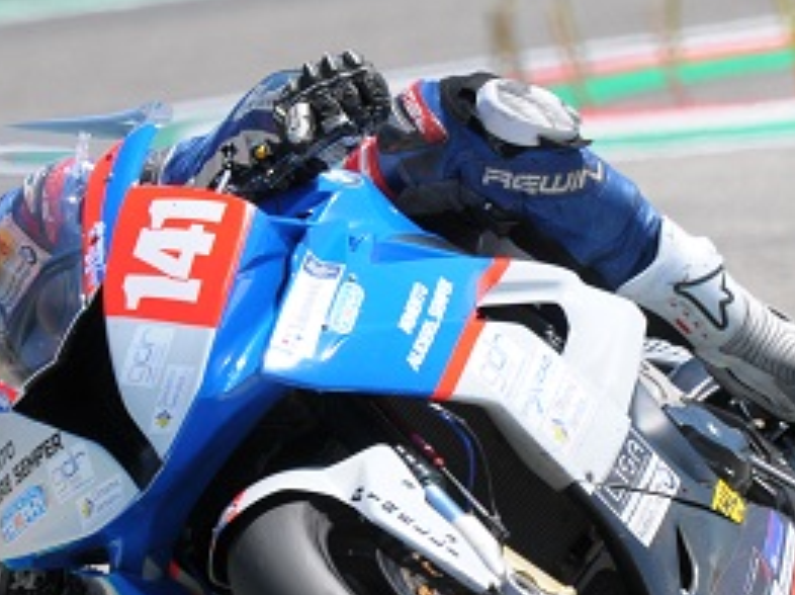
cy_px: 448
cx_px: 455
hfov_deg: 2.0
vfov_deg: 1.5
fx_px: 22968
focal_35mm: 1001
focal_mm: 280
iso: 250
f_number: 5.6
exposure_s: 1/1000
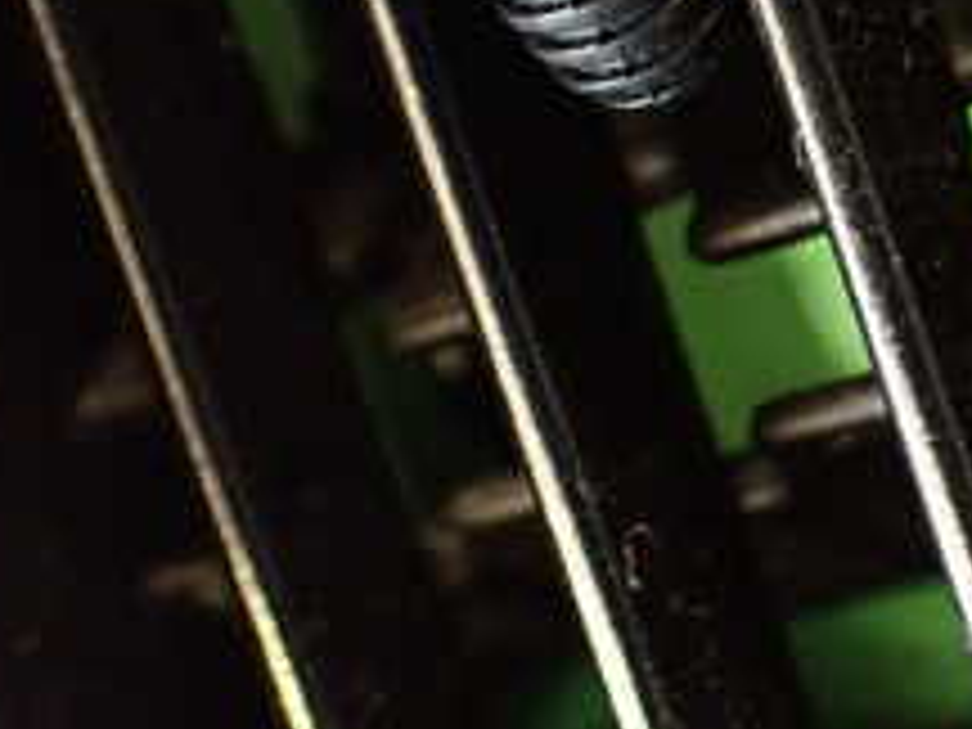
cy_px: 230
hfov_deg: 21.2
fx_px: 2499
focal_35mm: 89
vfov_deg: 16.5
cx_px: 994
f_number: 2.4
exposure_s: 1/30
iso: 800
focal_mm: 5.79
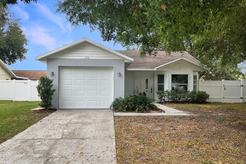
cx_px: 121
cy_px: 86
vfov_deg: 42.3
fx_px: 212
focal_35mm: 31
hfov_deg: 60.3
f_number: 1.8
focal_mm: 3
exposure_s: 1/297
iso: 16
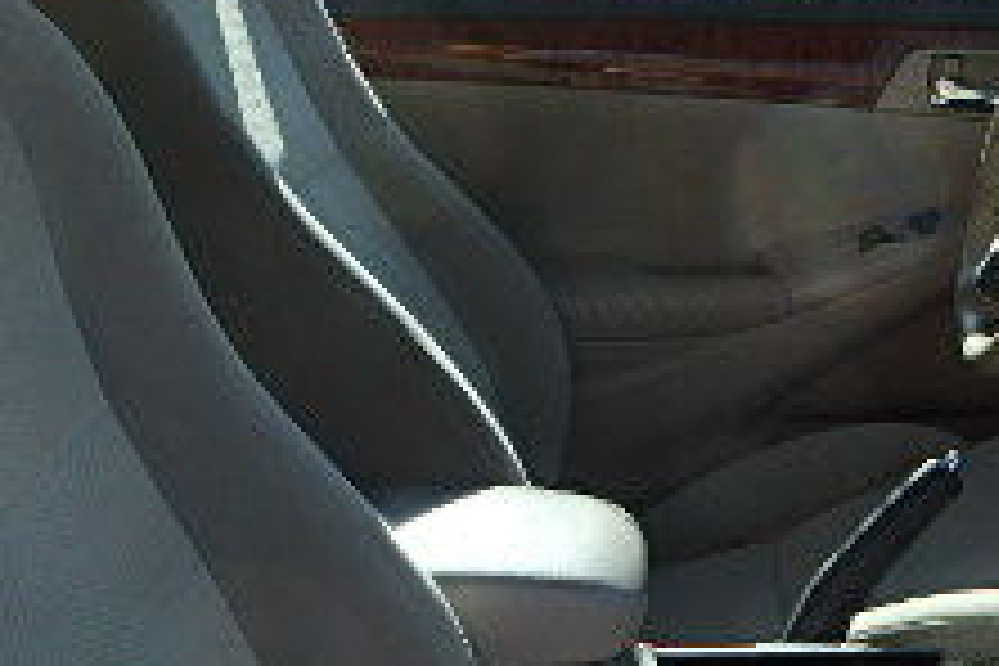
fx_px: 1748
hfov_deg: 30.0
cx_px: 972
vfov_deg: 20.6
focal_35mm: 63
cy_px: 724
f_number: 3.5
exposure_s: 1/500
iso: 125
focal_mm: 3.7
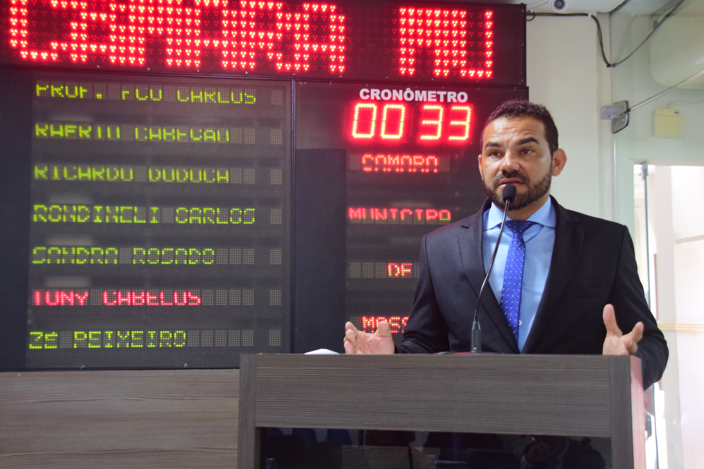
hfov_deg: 38.9
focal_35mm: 51
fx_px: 997
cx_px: 352
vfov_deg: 26.5
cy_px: 234
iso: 1600
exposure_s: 1/80
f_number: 5
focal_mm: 34
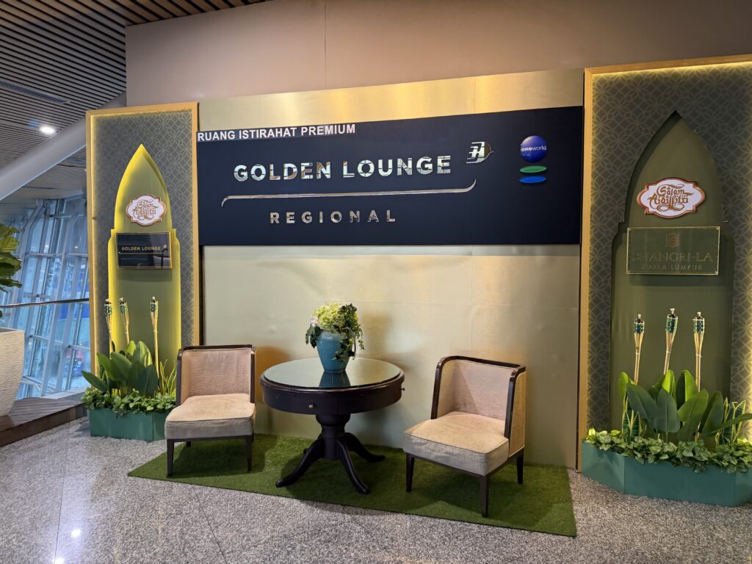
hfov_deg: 71.6
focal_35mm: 24
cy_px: 282
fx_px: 521
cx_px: 376
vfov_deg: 56.8
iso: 200
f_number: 1.78
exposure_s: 1/50
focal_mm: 6.76
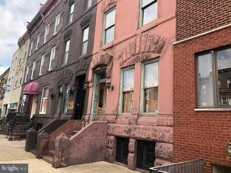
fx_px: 187
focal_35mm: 28
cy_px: 86
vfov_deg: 49.7
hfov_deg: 63.4
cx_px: 116
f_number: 1.8
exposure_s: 1/457
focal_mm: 4
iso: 20
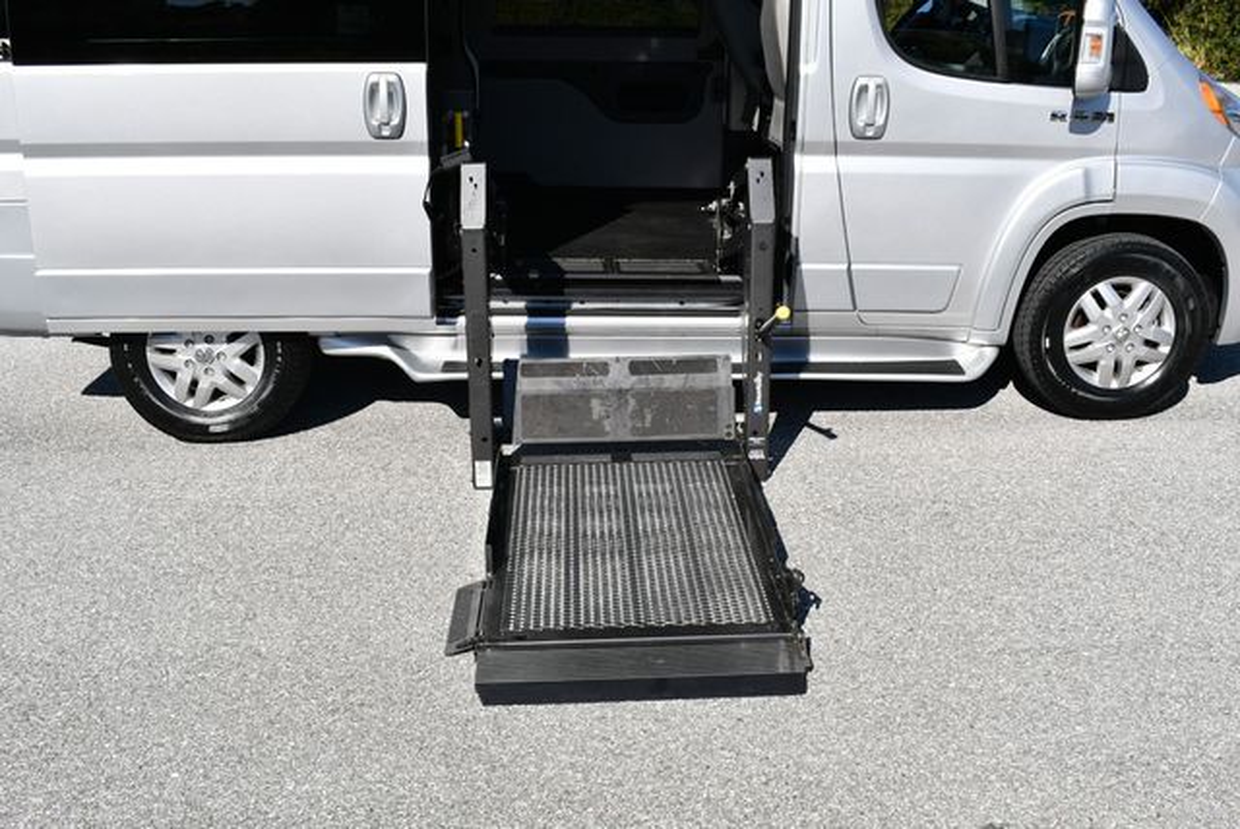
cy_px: 414
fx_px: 1241
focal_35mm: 36
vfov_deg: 36.9
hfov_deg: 53.1
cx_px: 620
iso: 100
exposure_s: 1/320
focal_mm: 18
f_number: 9
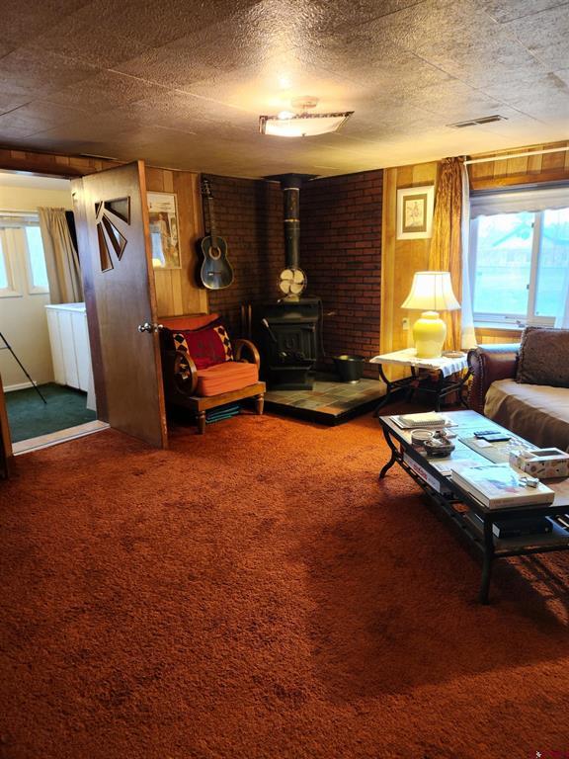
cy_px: 380
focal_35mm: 23
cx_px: 284
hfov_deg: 58.9
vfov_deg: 73.9
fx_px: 504
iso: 400
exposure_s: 1/30
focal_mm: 5.4
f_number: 1.8
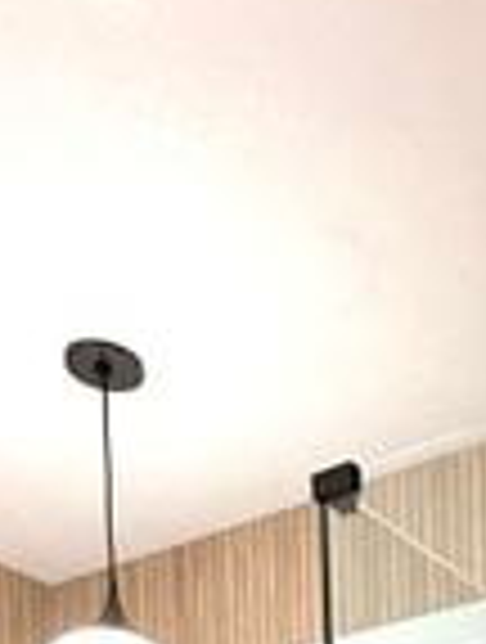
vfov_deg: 17.8
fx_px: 1398
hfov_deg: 18.3
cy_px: 1302
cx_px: 639
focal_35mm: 75
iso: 320
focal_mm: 2.22
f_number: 2.2
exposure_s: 1/120
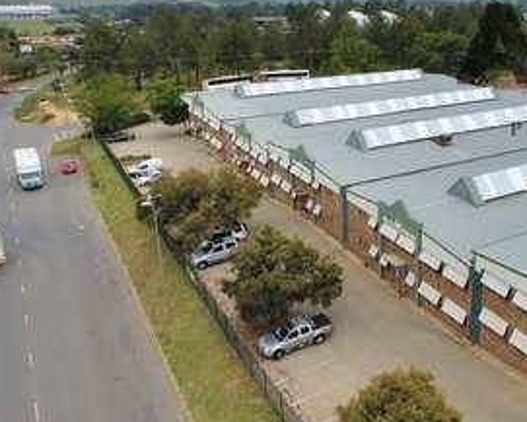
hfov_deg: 47.8
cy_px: 151
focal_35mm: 36
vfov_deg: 40.8
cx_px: 414
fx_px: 562
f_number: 2.8
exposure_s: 1/543
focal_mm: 3.61
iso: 100
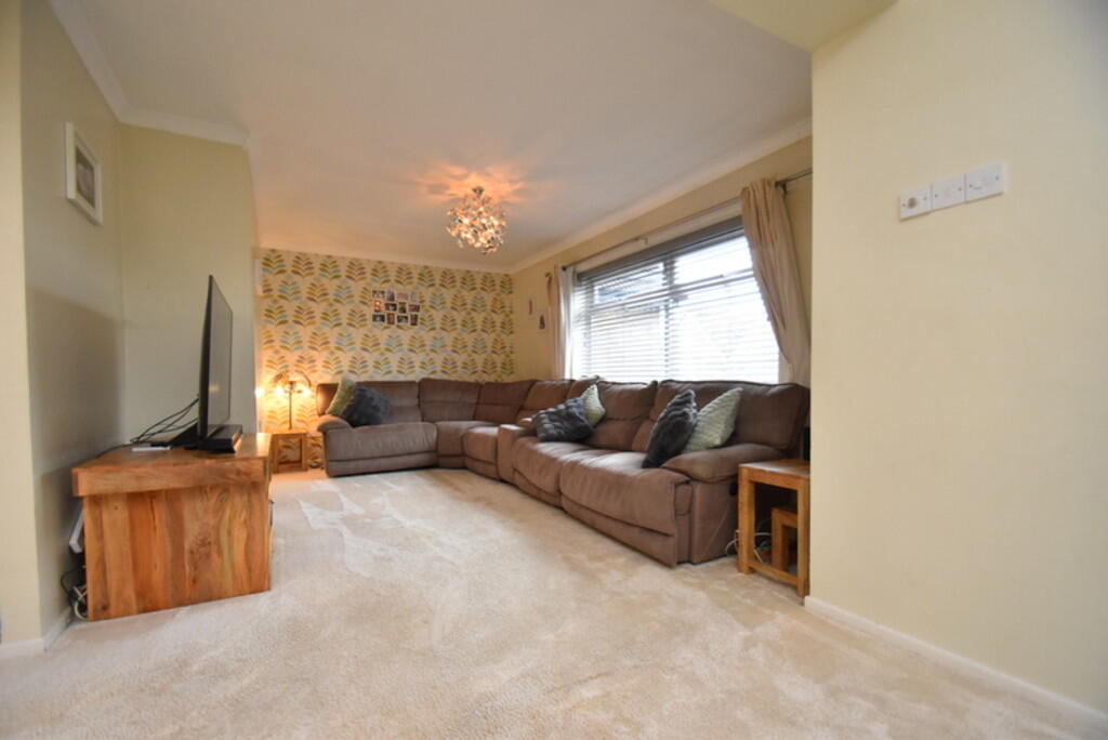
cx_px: 554
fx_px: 462
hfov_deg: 100.4
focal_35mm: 15
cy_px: 370
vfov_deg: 77.4
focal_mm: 10
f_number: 3.5
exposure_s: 1/125
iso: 1100
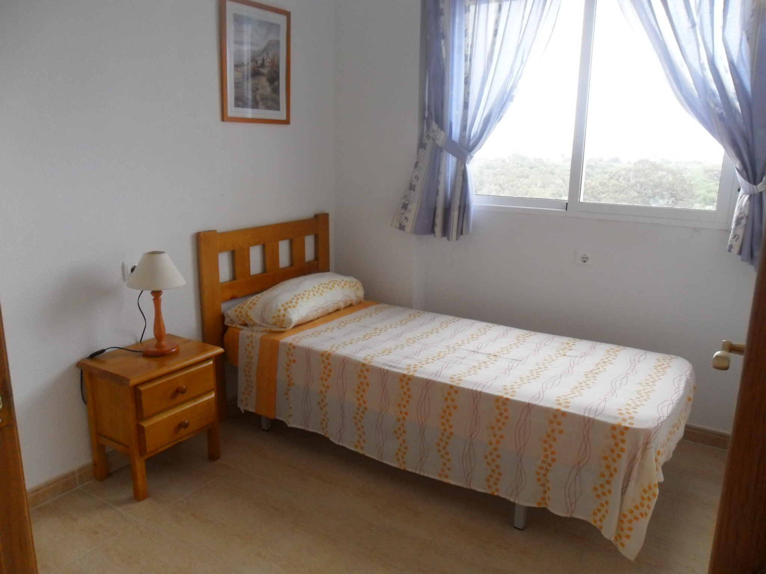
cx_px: 383
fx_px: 597
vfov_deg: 51.4
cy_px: 287
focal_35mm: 27
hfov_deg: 65.3
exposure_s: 1/60
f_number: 3.5
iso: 200
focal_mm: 4.9
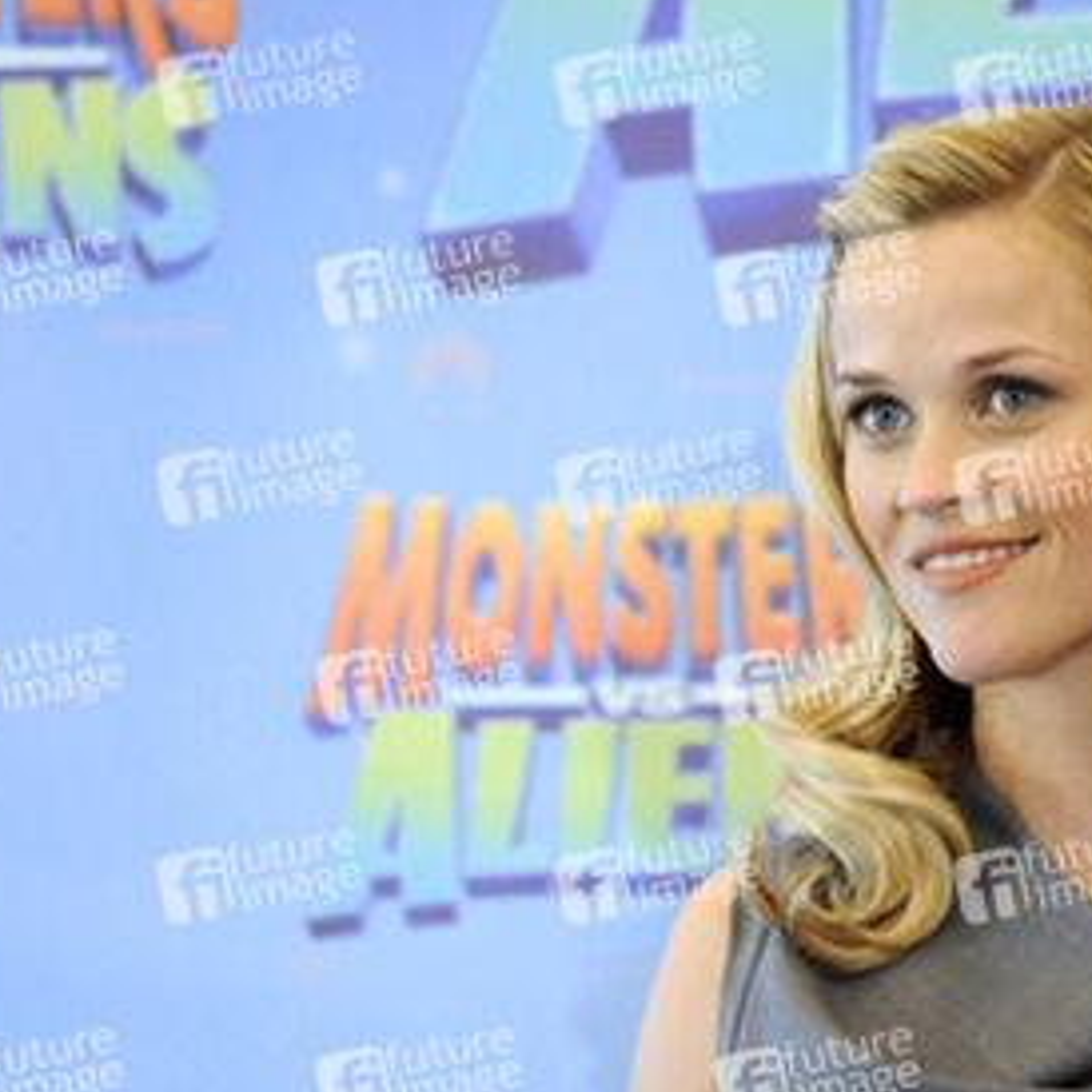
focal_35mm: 335
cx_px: 711
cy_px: 578
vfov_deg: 5.2
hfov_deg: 5.2
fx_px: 11956
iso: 4000
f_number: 5.6
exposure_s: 1/160
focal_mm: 240
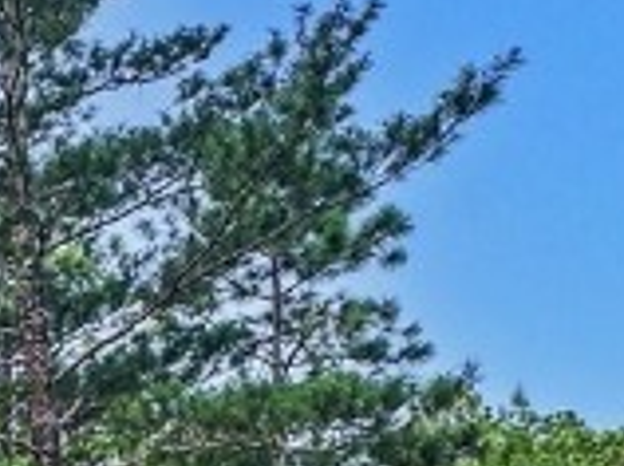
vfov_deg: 14.8
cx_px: -679
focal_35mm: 91
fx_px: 1638
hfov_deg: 16.0
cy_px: 746
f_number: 2.2
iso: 40
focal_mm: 2.22
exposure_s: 1/280
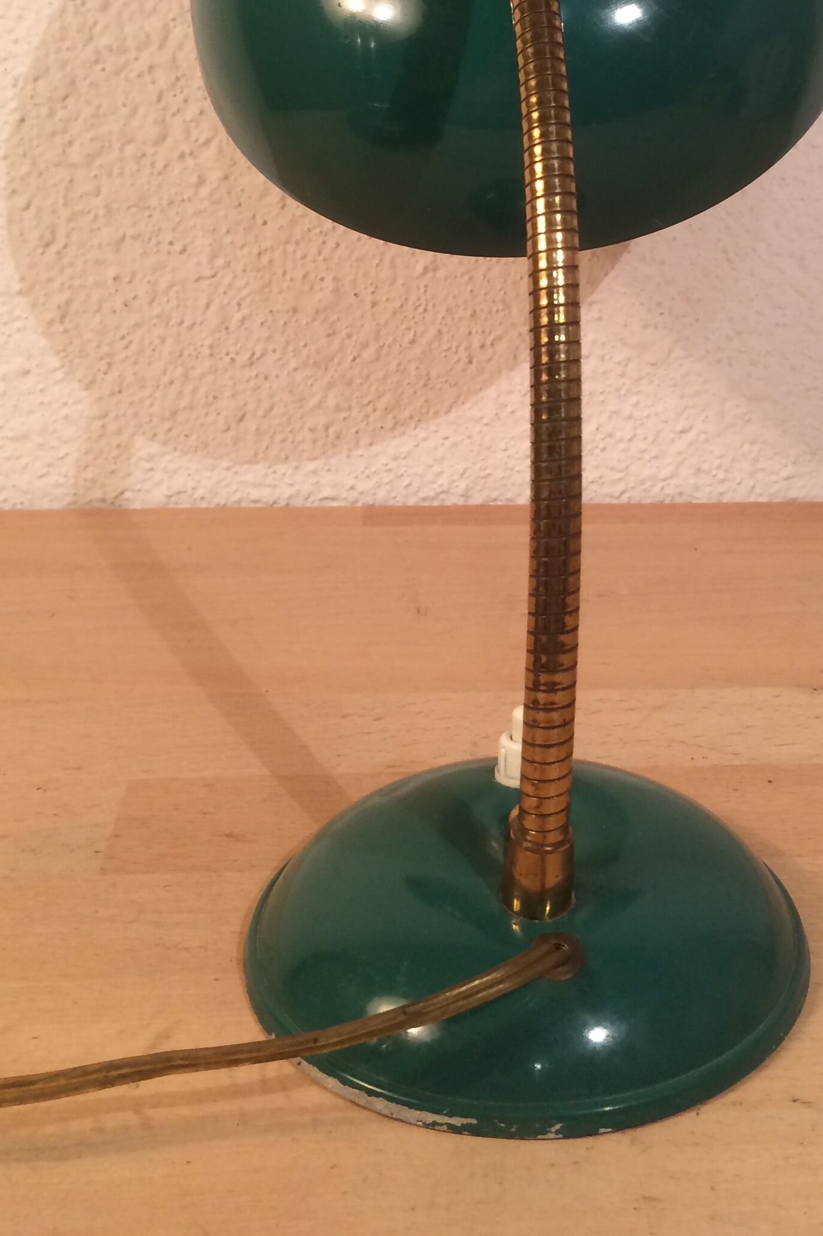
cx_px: 557
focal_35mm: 48
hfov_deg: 27.9
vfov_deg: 39.7
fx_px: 1646
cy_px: 277
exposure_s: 1/33
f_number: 2.2
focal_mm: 4.15
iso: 50
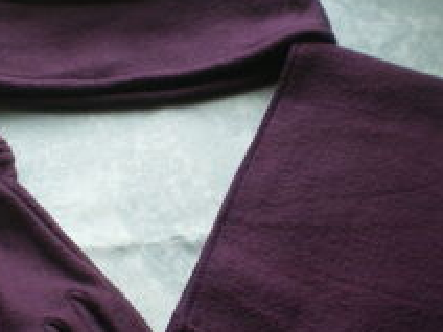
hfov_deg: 22.8
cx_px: 211
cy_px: 251
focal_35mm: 86
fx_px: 1101
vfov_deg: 17.1
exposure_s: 1/50
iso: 125
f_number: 3.1
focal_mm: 6.3
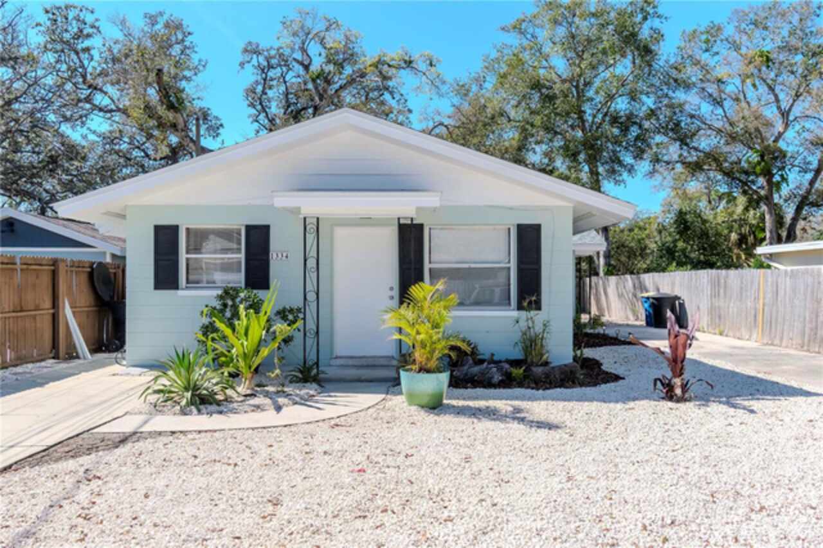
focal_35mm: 30
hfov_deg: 62.0
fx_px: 685
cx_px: 412
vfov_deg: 43.6
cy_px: 274
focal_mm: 20
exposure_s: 1/1600
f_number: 7.1
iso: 500
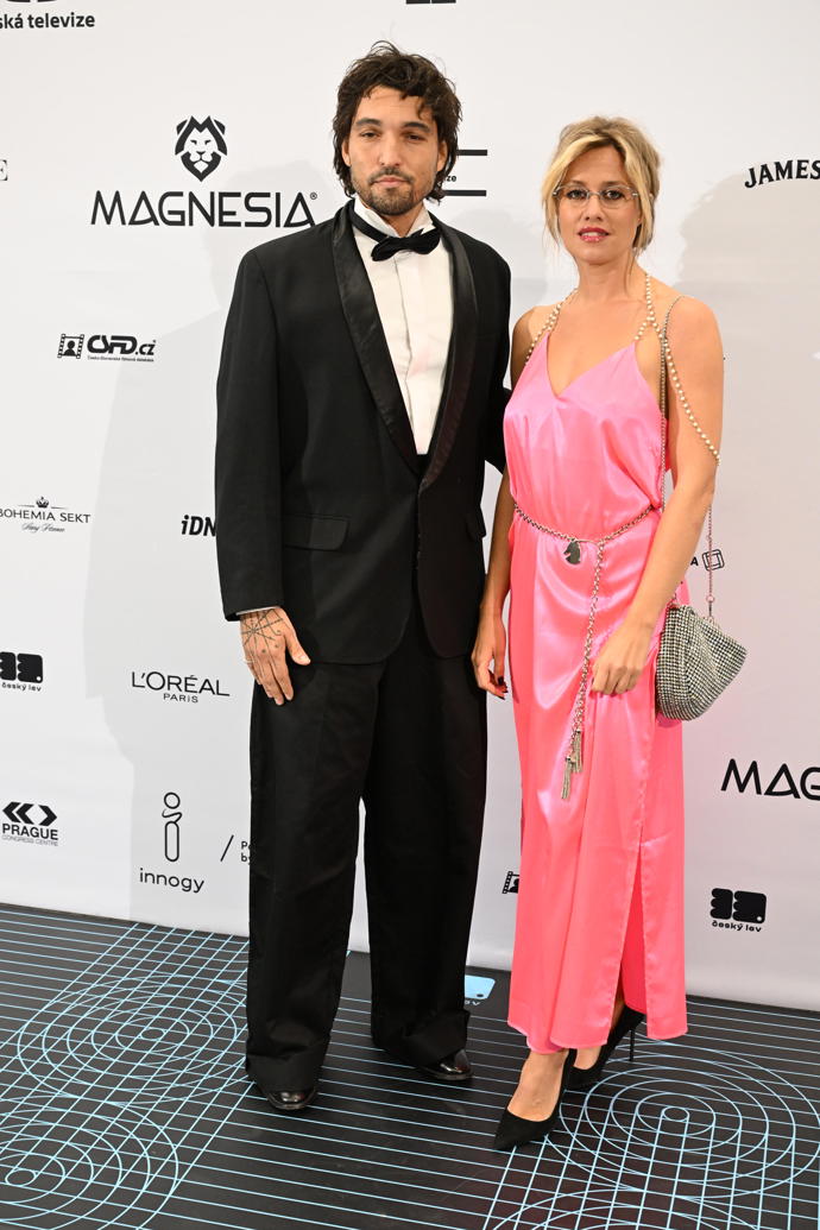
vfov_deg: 44.5
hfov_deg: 30.5
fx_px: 1503
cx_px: 410
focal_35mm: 44
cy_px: 615
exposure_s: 1/125
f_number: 5
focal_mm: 44
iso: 3200
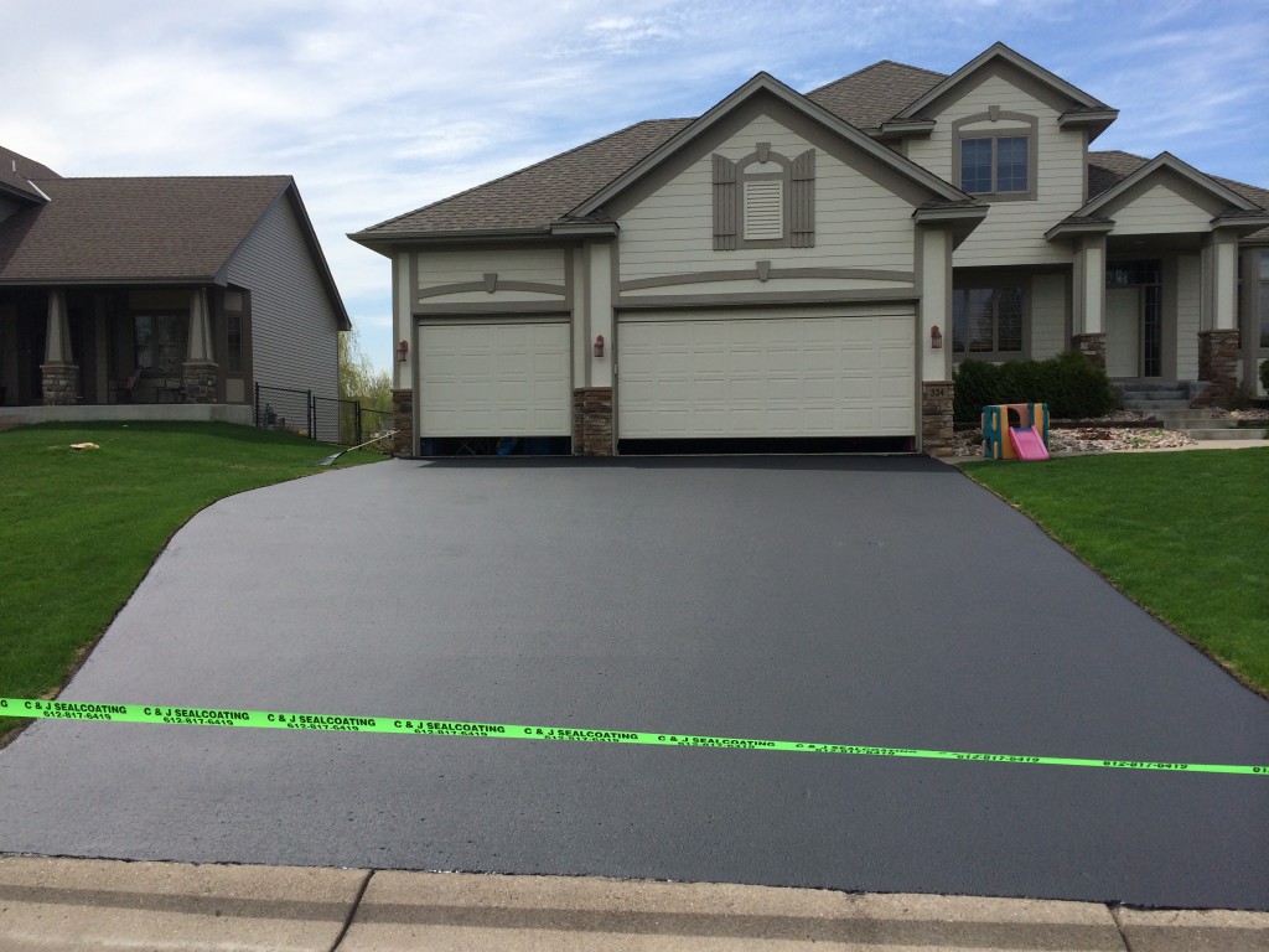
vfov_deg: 46.8
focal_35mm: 30
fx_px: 1100
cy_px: 476
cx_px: 634
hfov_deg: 60.0
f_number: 2.2
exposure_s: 1/2283
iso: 40
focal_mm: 4.12
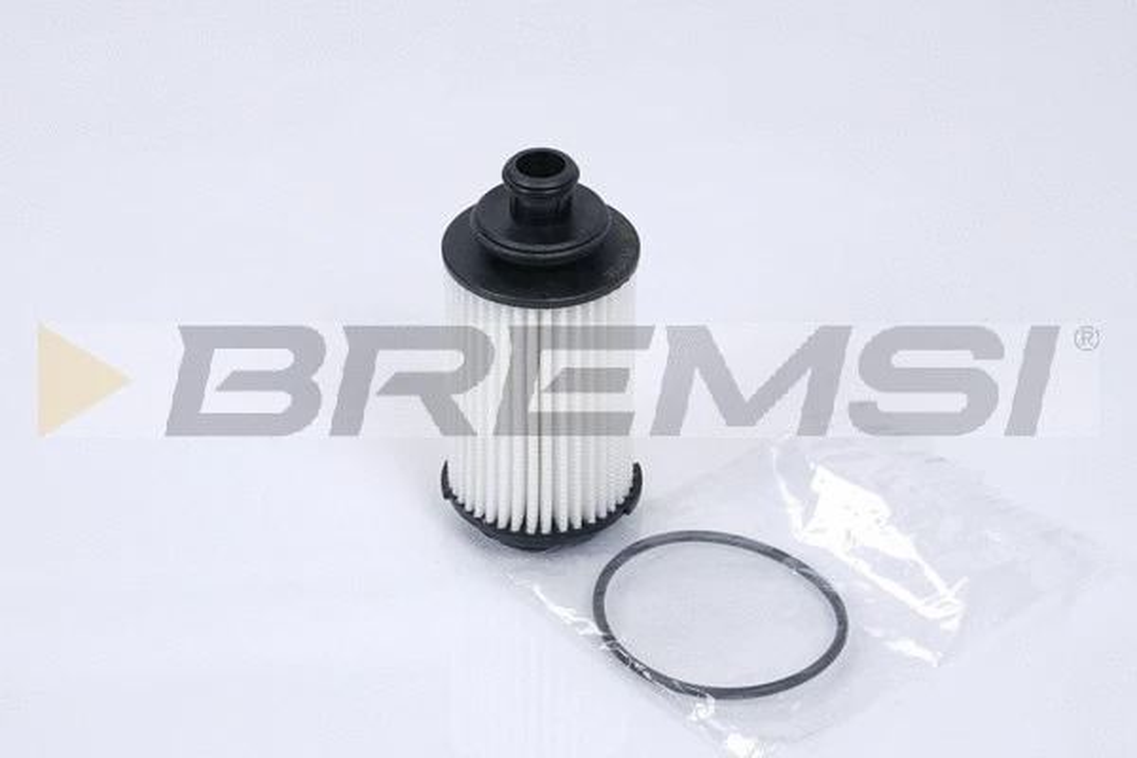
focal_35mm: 61
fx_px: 1926
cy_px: 379
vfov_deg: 22.3
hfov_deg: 32.9
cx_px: 568
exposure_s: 1/200
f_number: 14
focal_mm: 61
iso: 50
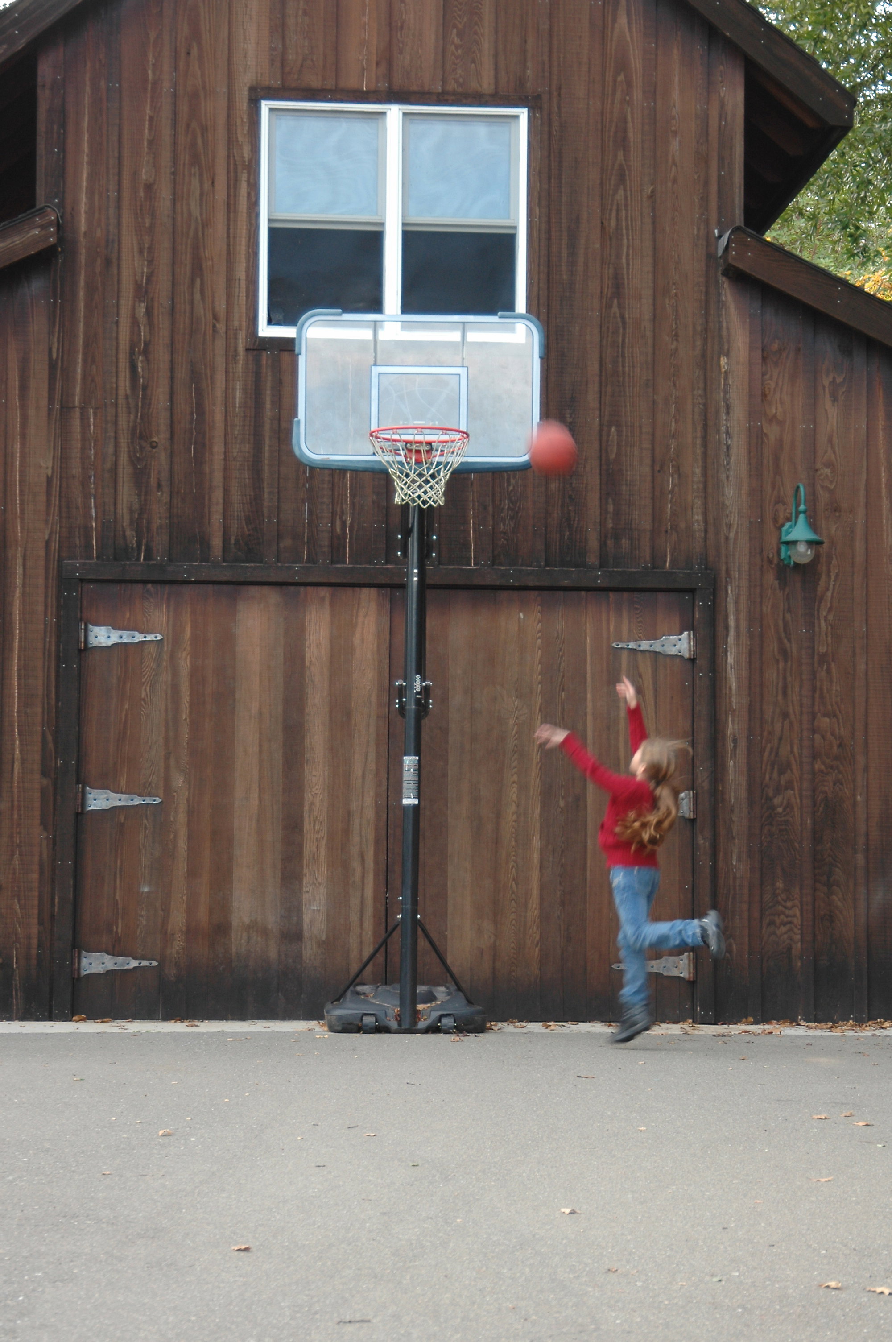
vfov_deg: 26.0
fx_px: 2904
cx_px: 446
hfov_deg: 17.5
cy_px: 671
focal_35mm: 78
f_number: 5
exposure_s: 1/40
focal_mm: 52
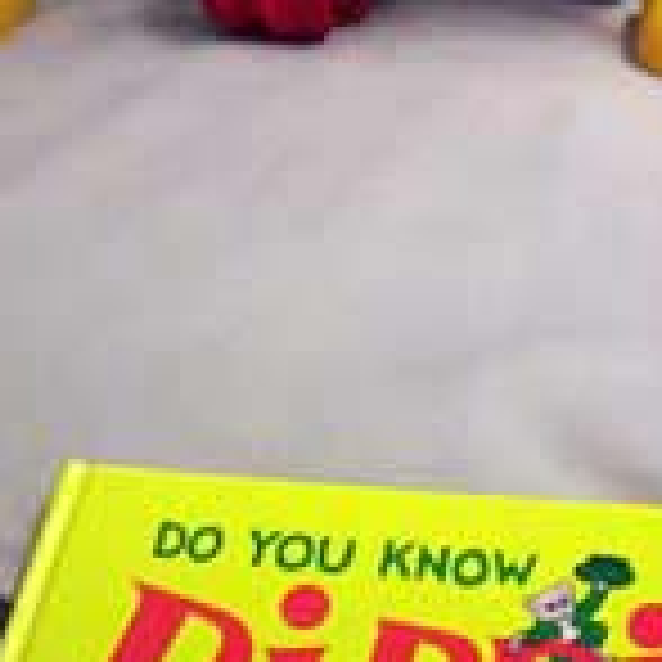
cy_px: 59
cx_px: 486
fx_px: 1731
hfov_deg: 21.5
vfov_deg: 21.2
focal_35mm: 80
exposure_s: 1/37.9
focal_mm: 4.99
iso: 200
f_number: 4.5
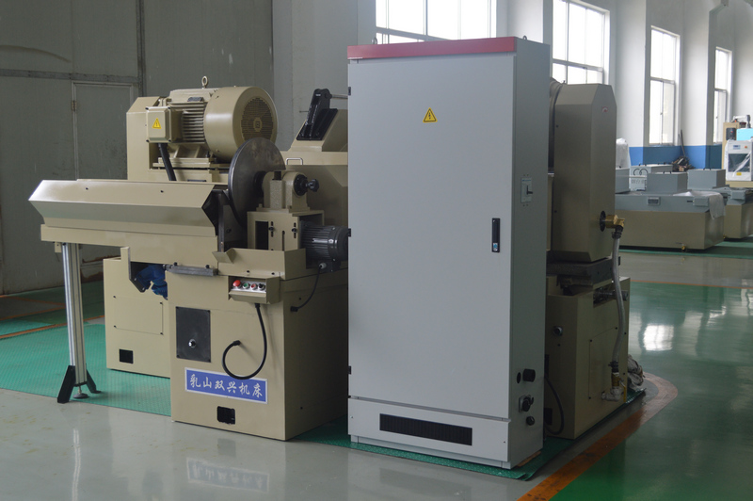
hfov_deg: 41.1
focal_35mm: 48
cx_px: 376
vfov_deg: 28.0
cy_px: 250
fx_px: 1003
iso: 400
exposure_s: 1/125
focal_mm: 32
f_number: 5.6
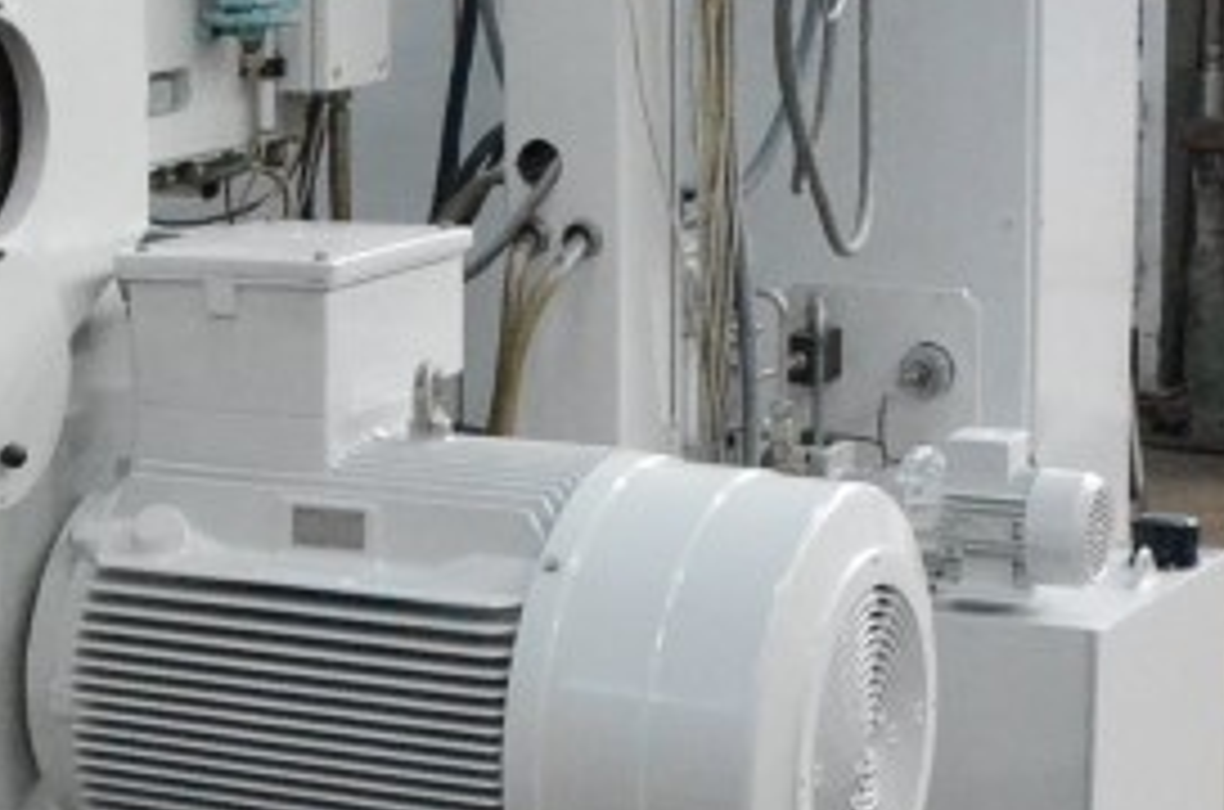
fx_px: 3663
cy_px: 333
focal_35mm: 108
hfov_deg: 16.7
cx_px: -758
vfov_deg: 12.6
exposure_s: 1/125
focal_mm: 18
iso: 6400
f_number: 5.6
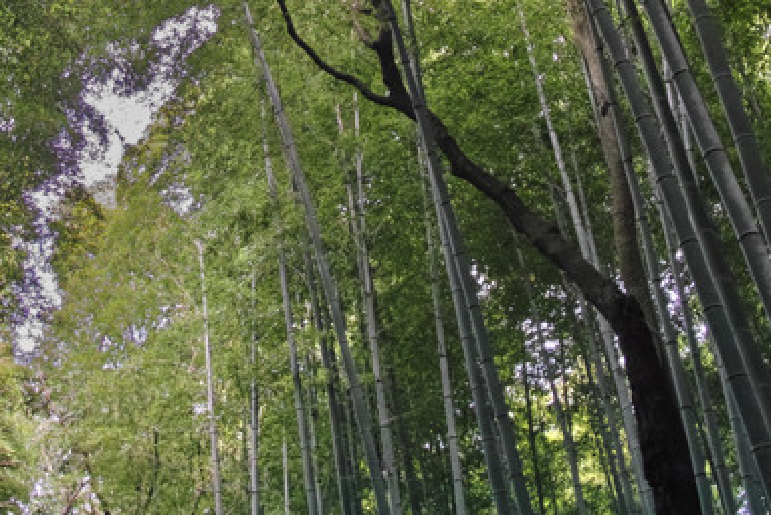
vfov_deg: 17.3
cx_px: 123
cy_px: -119
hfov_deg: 26.3
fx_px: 1607
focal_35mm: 75
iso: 100
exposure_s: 1/25
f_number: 2.8
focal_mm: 19
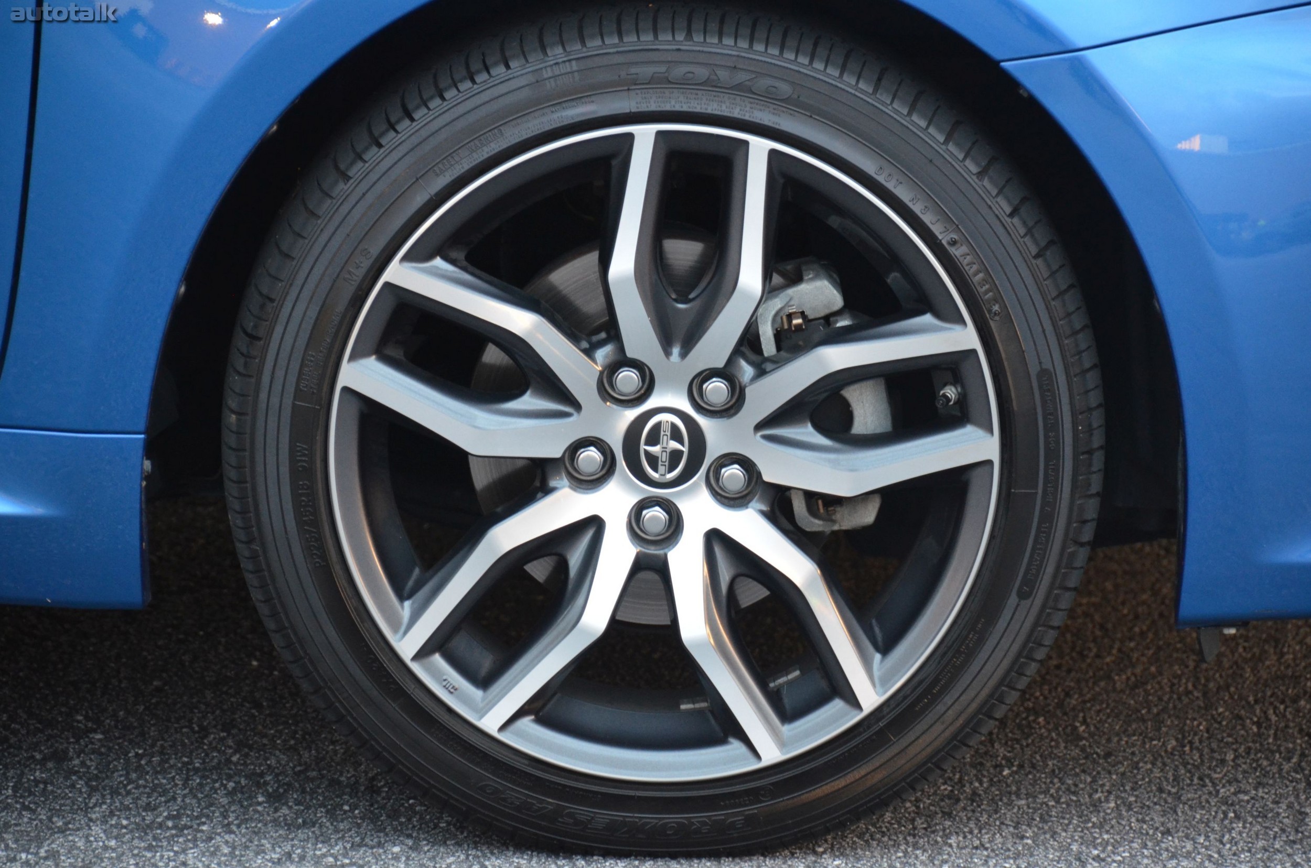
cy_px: 434
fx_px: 8177
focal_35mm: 225
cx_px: 656
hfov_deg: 9.2
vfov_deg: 6.1
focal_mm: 150
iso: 1600
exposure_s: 1/50
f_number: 5.6
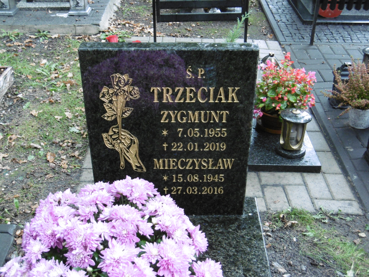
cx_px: 184
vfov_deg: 28.6
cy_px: 138
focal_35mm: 51
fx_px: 544
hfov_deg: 37.5
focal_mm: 9.2
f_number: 4
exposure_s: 1/60
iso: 320
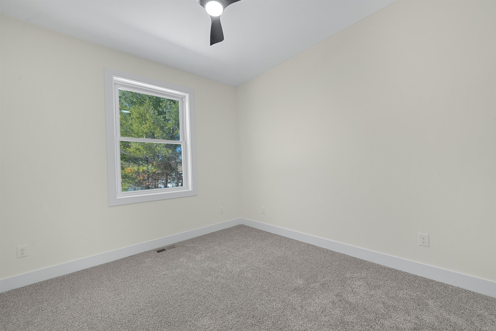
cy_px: 166
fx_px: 179
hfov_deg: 108.3
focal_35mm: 13
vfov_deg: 85.5
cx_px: 248
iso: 2000
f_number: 10
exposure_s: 1/13
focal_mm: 13
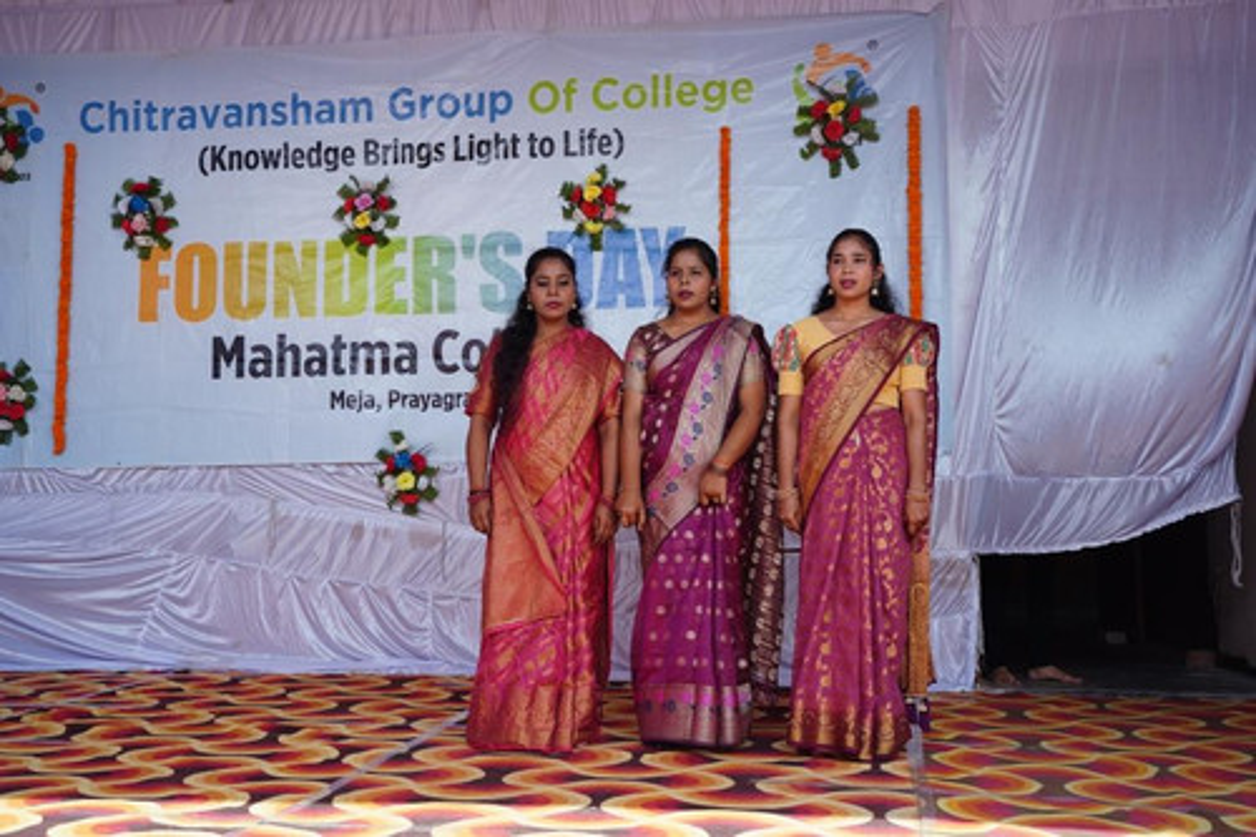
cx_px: 628
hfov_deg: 48.5
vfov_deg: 33.4
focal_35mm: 40
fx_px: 1395
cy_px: 418
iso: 200
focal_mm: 40
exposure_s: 1/160
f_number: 6.3
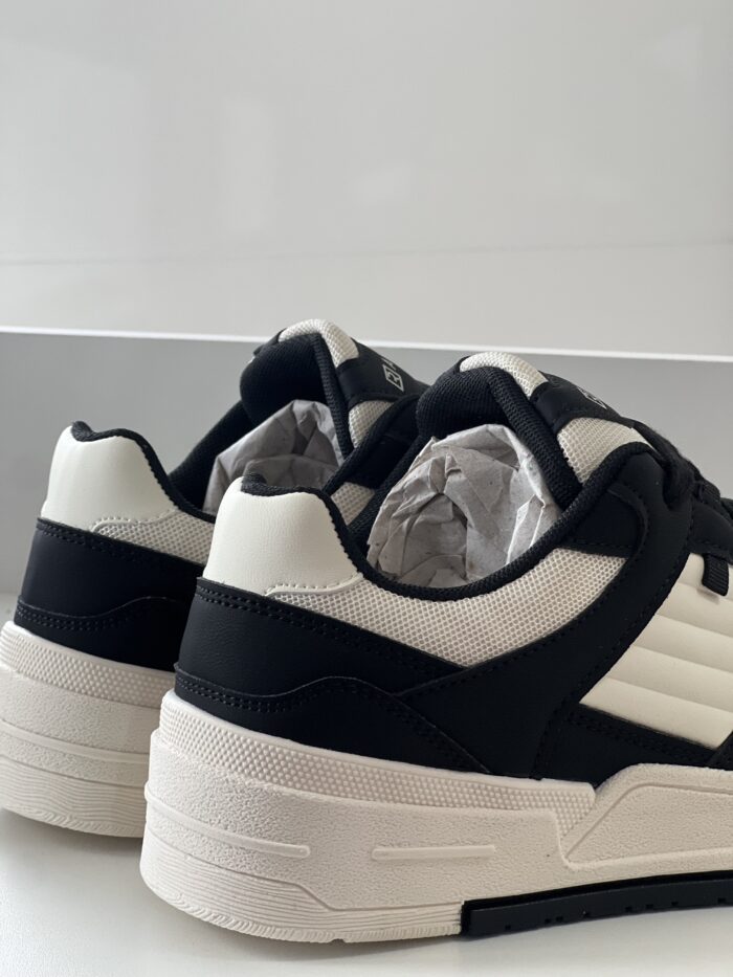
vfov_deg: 25.3
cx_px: 366
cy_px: 488
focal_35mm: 77
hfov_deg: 19.1
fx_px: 2173
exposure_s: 1/120
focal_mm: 9
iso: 160
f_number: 2.8
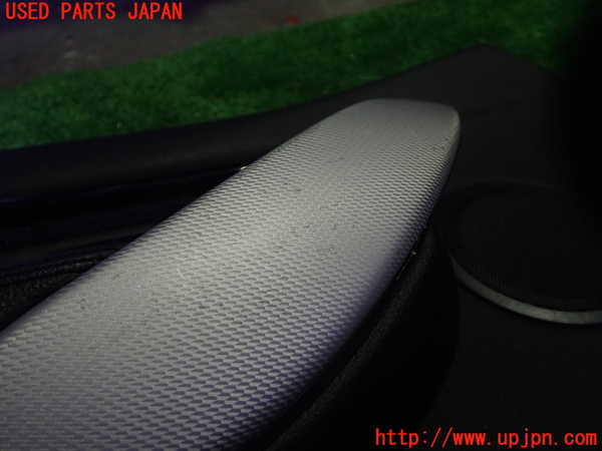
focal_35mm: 36
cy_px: 226
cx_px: 301
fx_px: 626
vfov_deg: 39.7
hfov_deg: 51.4
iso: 320
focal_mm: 6.37
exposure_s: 1/40
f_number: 2.5
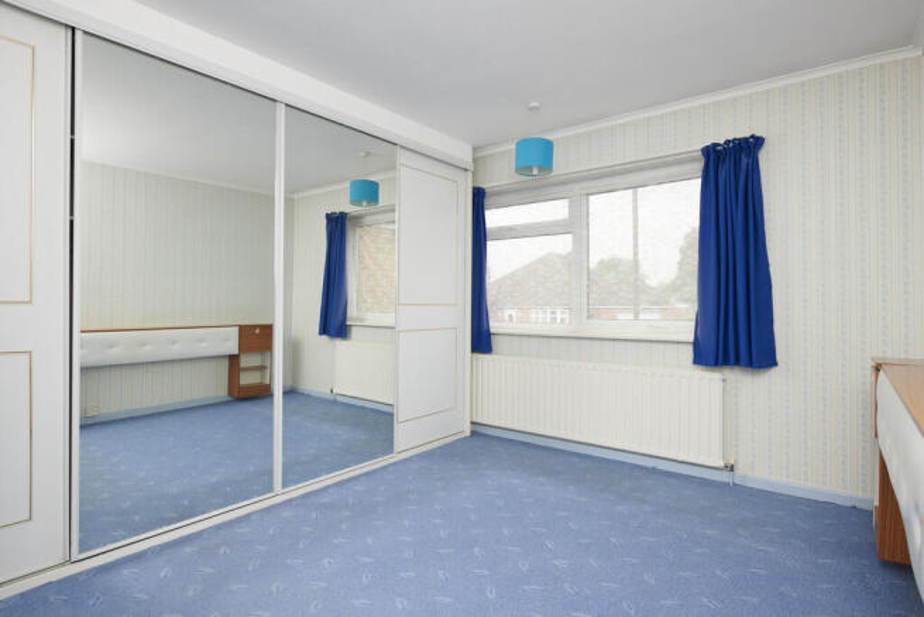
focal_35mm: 19
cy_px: 308
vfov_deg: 64.6
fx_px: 488
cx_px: 462
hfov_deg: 86.9
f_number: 8
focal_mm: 19
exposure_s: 1/125
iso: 500
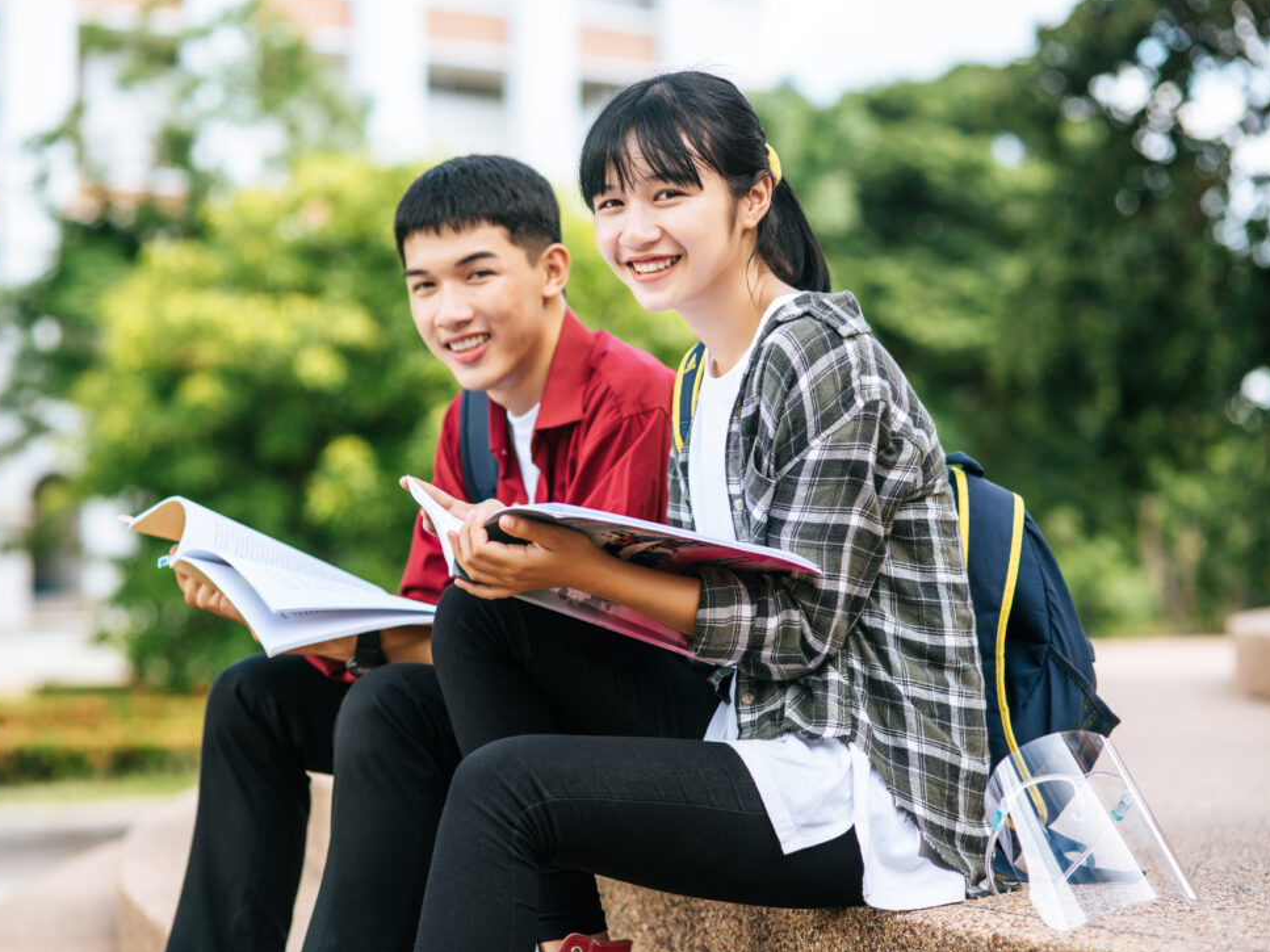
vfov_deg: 15.9
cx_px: 599
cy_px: 473
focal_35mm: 93
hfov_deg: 21.1
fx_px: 3412
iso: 64
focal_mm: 85
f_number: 2.2
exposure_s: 1/320
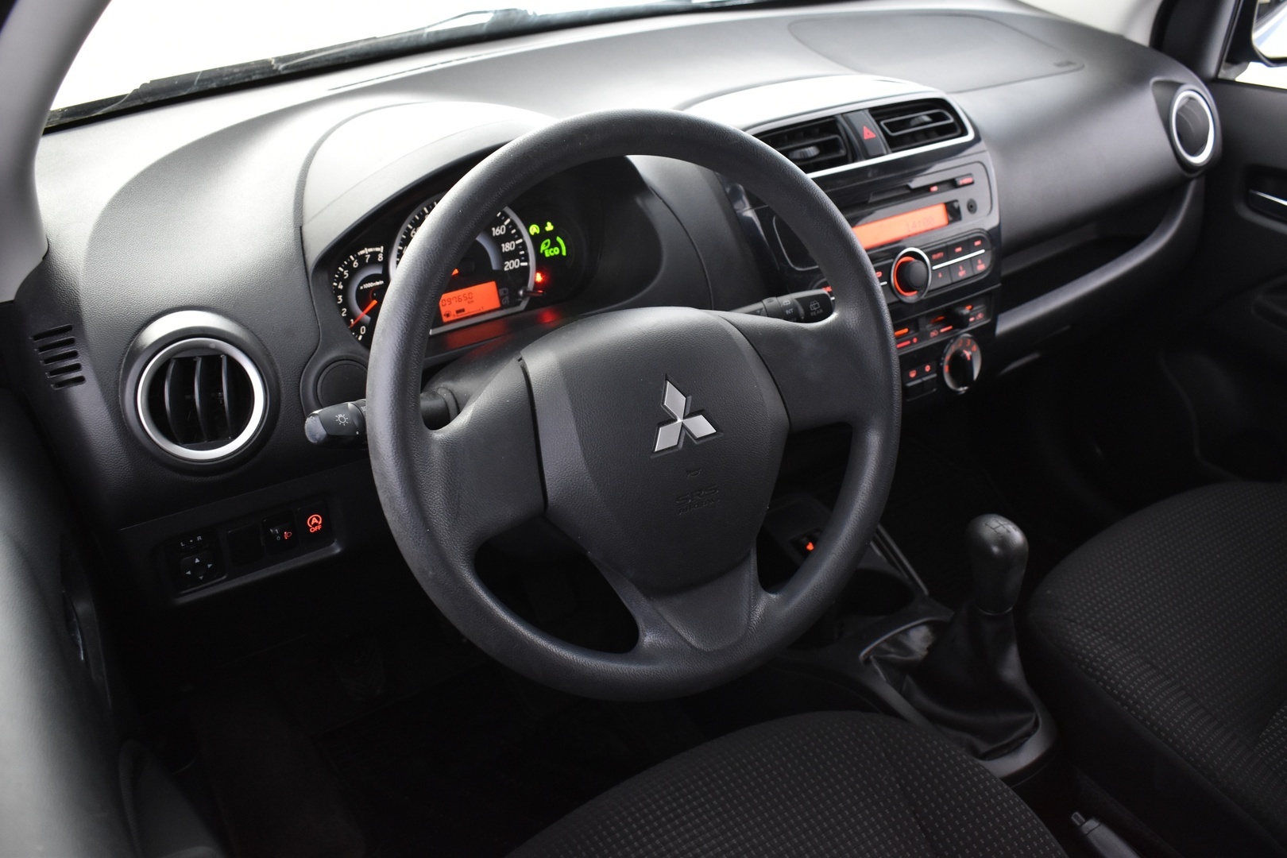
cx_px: 644
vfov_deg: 40.0
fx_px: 1180
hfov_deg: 57.2
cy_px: 429
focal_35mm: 33
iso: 1250
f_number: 5
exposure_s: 1/8
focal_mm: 22
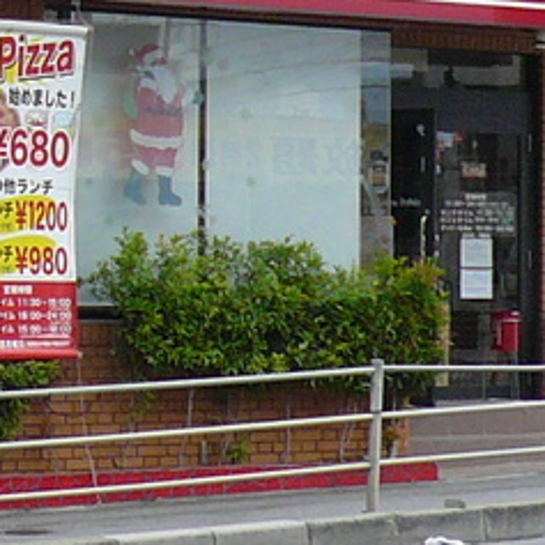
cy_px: 136
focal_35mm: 168
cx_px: -16
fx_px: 2992
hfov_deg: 10.3
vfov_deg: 10.4
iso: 100
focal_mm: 4.7
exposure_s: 1/500
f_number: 2.8
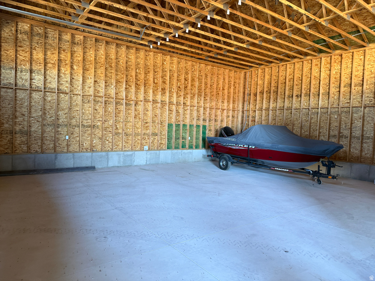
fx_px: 260
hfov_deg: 71.6
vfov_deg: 56.8
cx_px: 188
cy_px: 140
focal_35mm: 24
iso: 320
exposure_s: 1/60
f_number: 1.78
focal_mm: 6.76
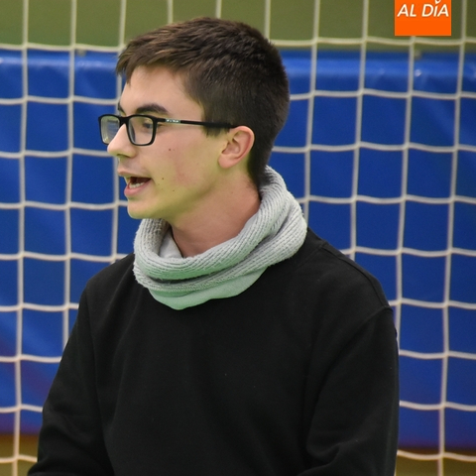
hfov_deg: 4.2
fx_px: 6456
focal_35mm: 415
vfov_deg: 4.2
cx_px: -104
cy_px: 339
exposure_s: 1/60
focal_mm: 130
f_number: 5.6
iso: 1400
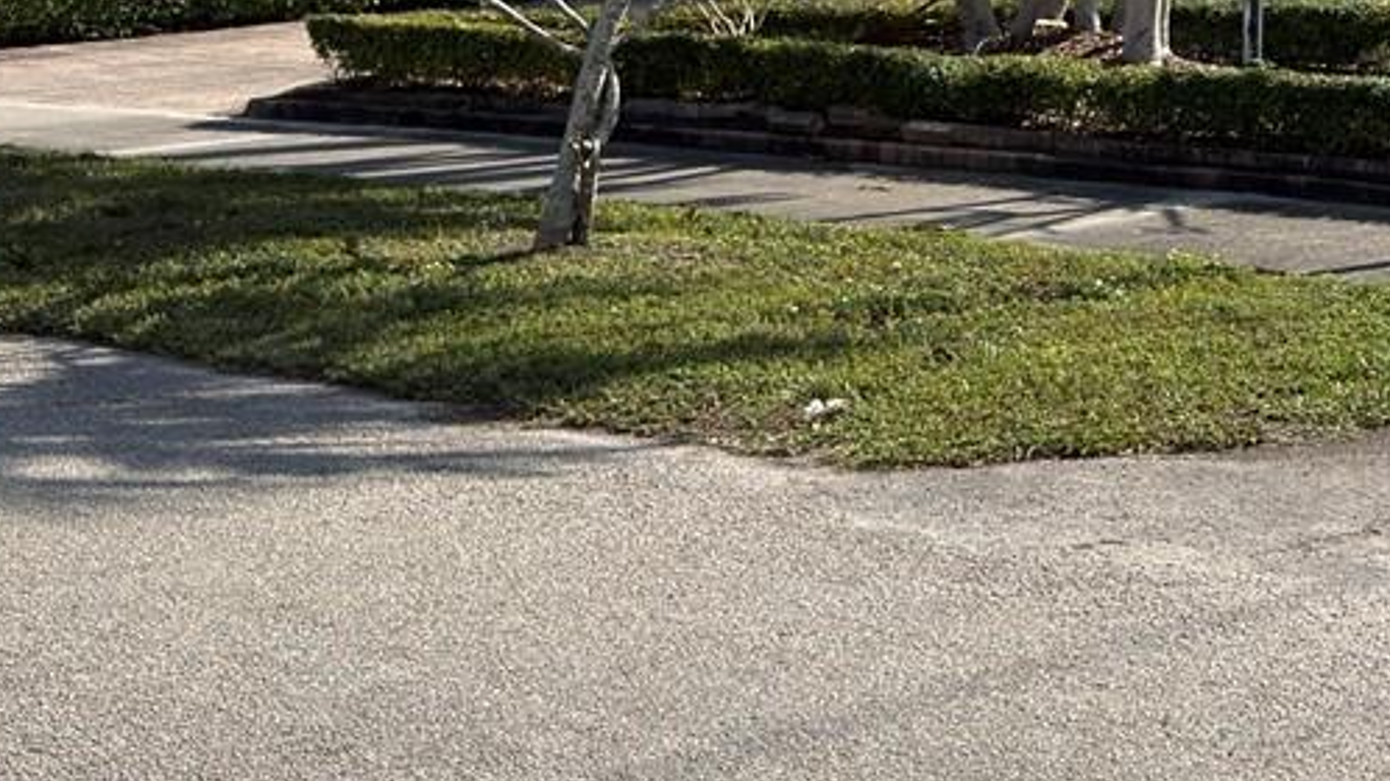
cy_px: -293
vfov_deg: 13.7
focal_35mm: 84
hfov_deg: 23.9
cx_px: 1479
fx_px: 3096
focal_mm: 6.76
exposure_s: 1/4926
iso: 64
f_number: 1.78
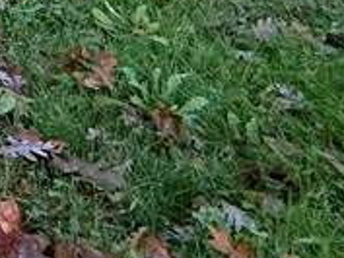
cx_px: -414
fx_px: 805
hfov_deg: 16.1
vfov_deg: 12.8
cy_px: -401
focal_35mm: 81
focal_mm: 2.22
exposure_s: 1/540
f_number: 2.2
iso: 50
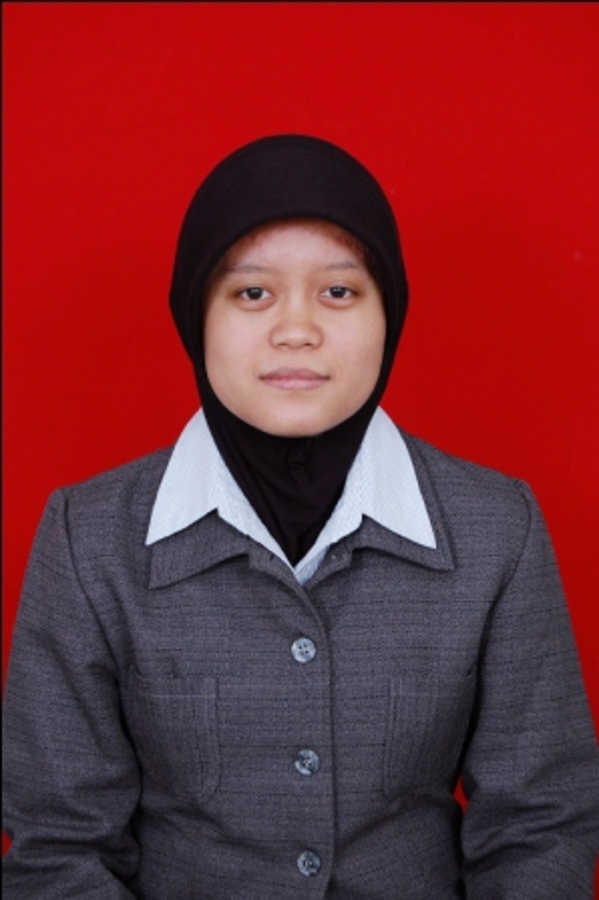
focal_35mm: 72
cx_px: 300
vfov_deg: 28.1
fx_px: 1800
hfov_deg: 18.9
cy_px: 450
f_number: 7.1
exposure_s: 1/60
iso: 400
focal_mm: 48
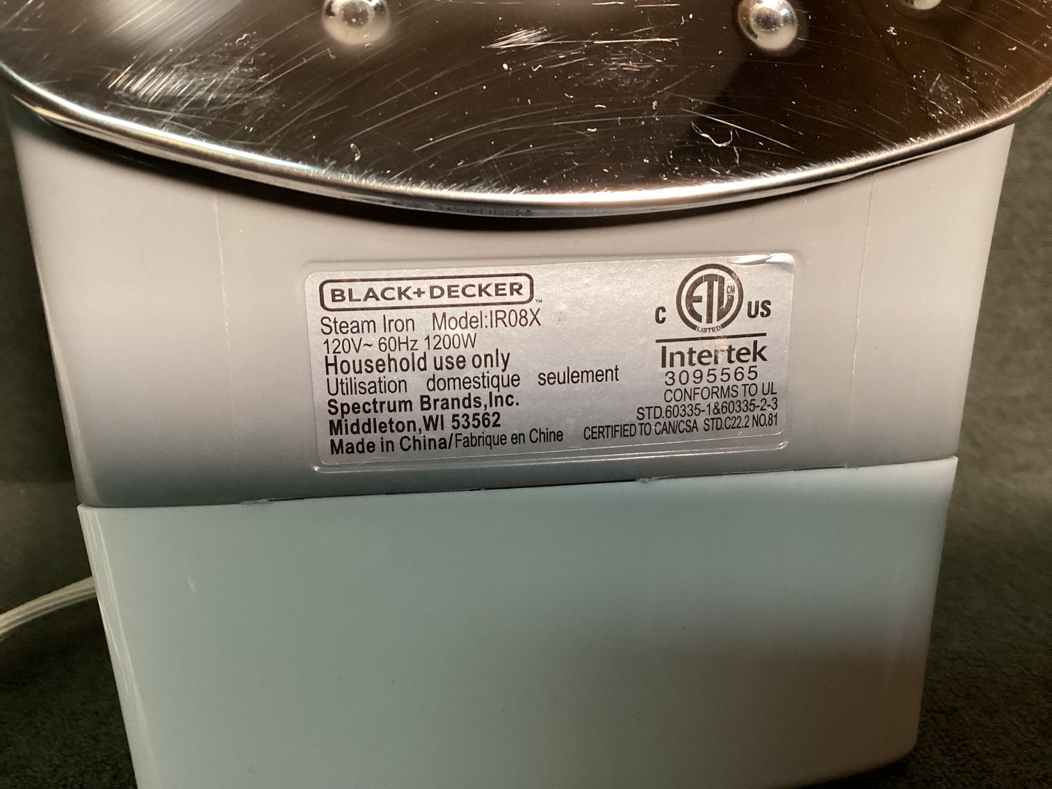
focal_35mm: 31
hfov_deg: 58.3
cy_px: 394
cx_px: 526
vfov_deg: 45.4
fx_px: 942
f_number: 2.4
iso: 320
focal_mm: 3.3
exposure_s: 1/60
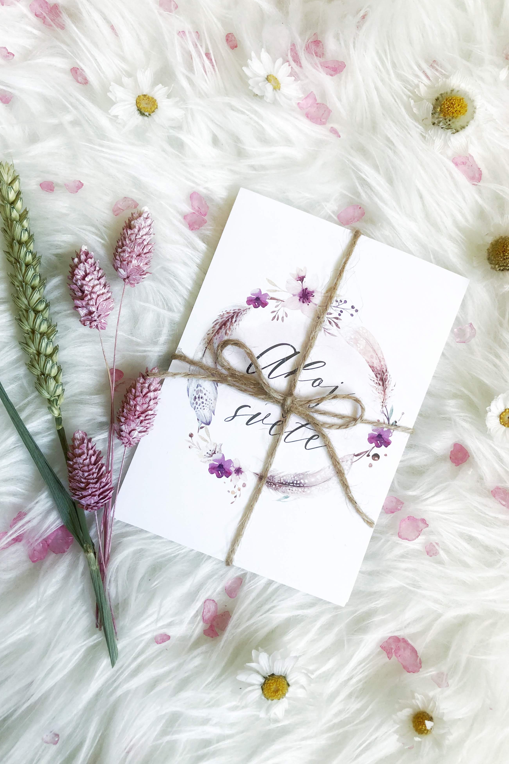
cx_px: 227
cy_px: 380
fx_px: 636
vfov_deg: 61.9
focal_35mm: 30
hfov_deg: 43.5
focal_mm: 3.99
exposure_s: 1/30
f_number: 1.8
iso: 40
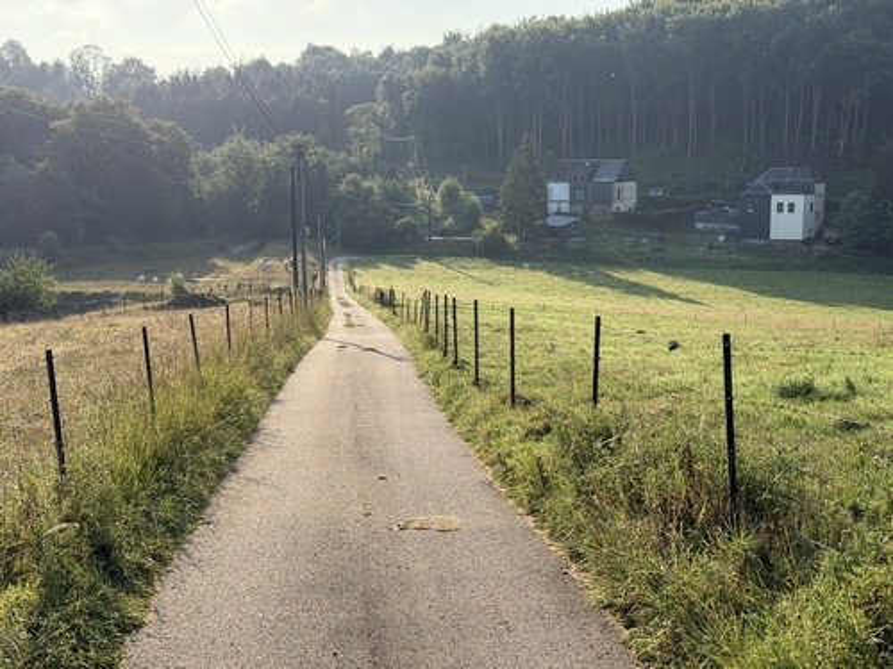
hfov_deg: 39.7
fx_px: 1238
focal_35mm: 48
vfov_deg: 30.3
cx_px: 446
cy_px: 334
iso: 64
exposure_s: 1/2577
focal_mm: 6.76
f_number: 1.78
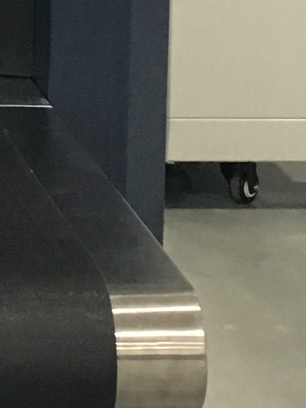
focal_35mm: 191
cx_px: -276
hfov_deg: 7.5
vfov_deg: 9.8
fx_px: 2251
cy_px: -350
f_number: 2.2
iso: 125
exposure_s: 1/33
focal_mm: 4.15
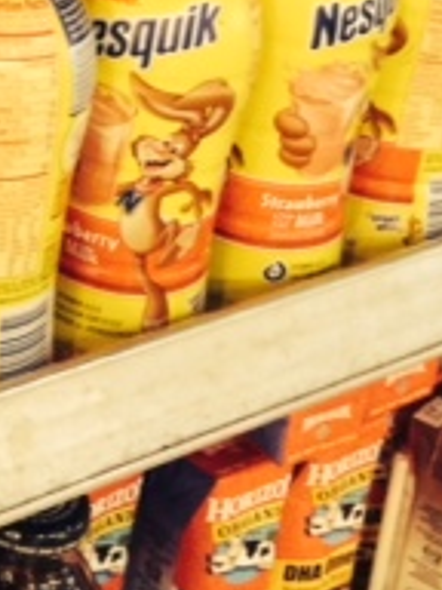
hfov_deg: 13.7
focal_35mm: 100
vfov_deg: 18.7
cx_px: -258
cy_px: -98
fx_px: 1702
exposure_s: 1/17
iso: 320
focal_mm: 4.12
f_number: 2.2
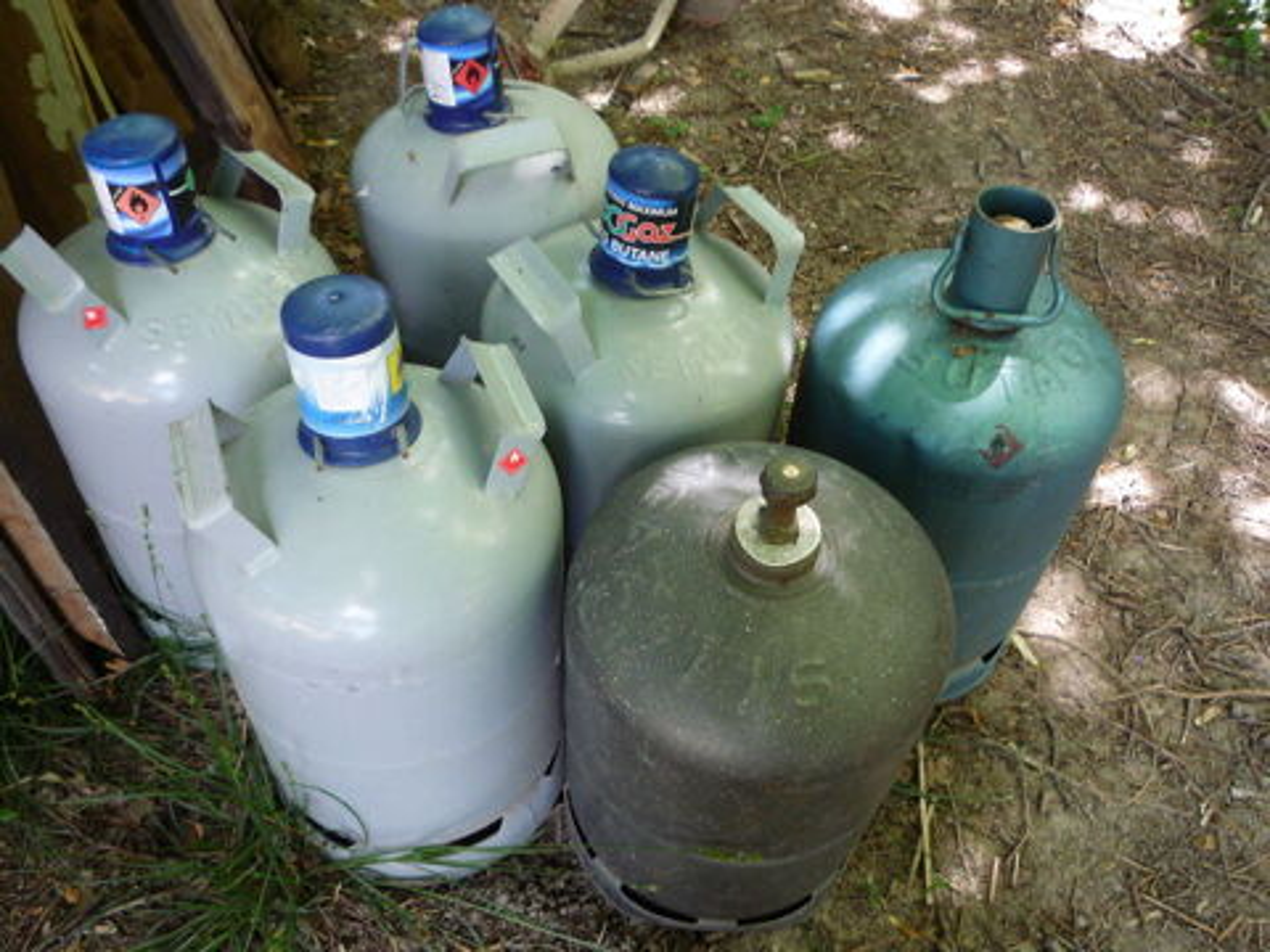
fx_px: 1101
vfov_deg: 46.8
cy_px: 476
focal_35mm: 30
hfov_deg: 60.0
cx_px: 635
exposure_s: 1/30
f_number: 3.3
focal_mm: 5.2
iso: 200
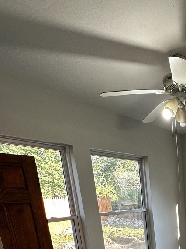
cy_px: 249
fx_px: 229
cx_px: 211
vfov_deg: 47.2
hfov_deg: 36.3
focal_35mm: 32
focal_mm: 2.22
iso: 125
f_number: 2.2
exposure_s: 1/120
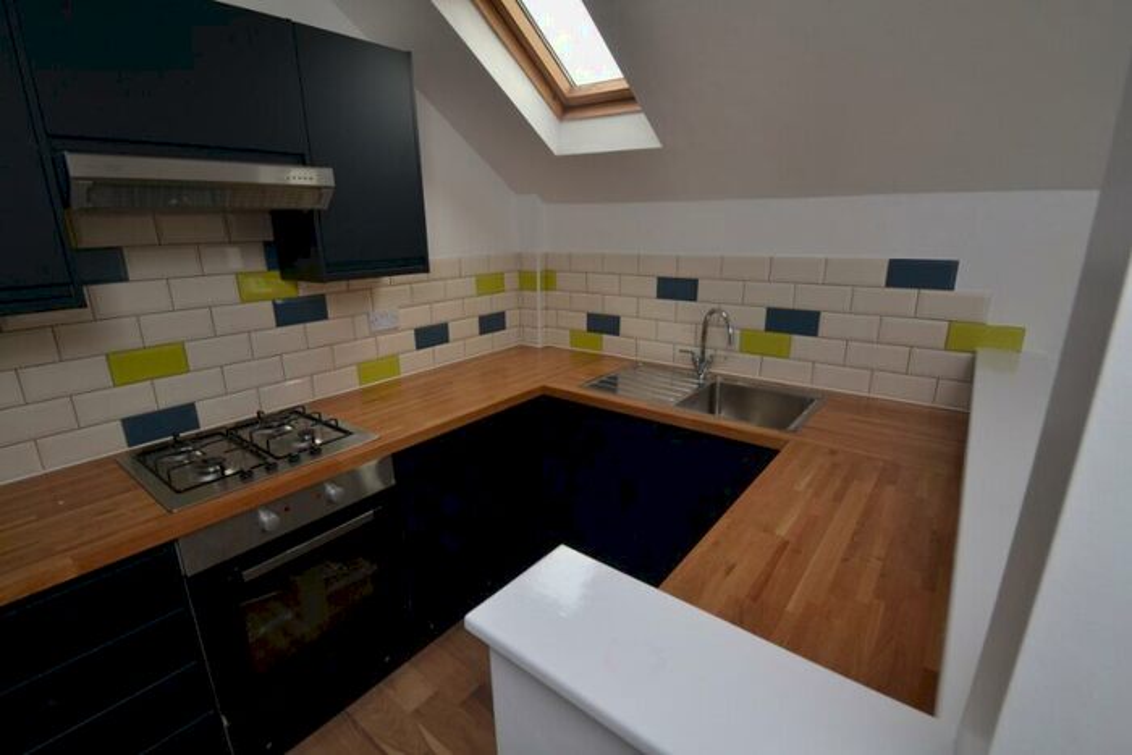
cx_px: 566
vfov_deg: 77.4
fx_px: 472
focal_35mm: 15
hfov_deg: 100.4
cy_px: 378
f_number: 6.3
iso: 400
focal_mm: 10
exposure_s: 1/200
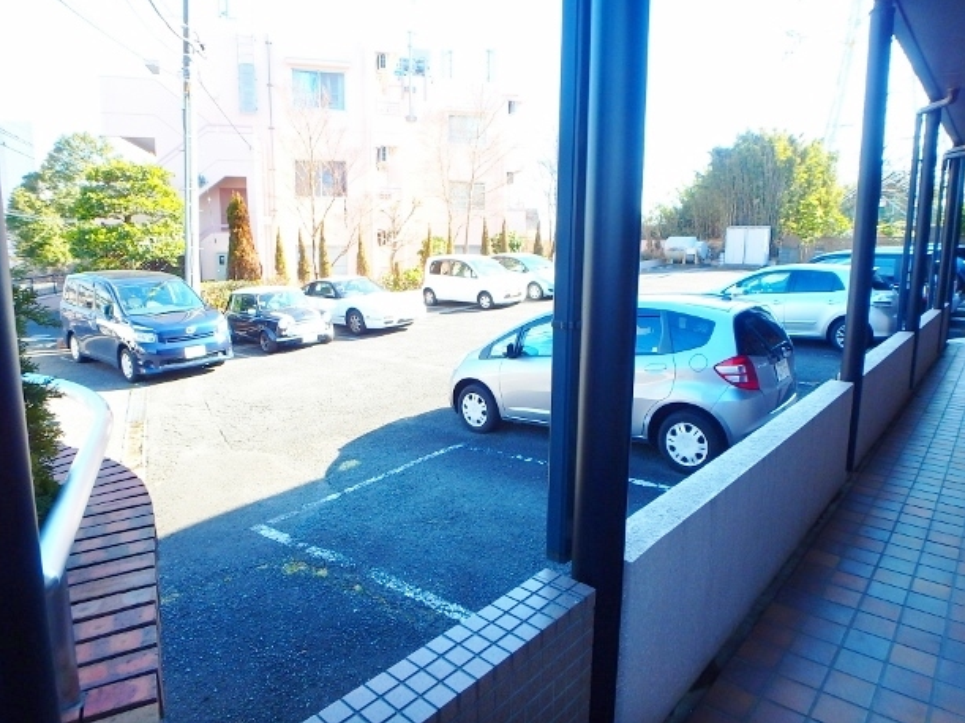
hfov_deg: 76.4
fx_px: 613
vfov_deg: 61.0
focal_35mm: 22
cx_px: 504
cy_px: 346
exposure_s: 1/160
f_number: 3.5
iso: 125
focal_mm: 3.7
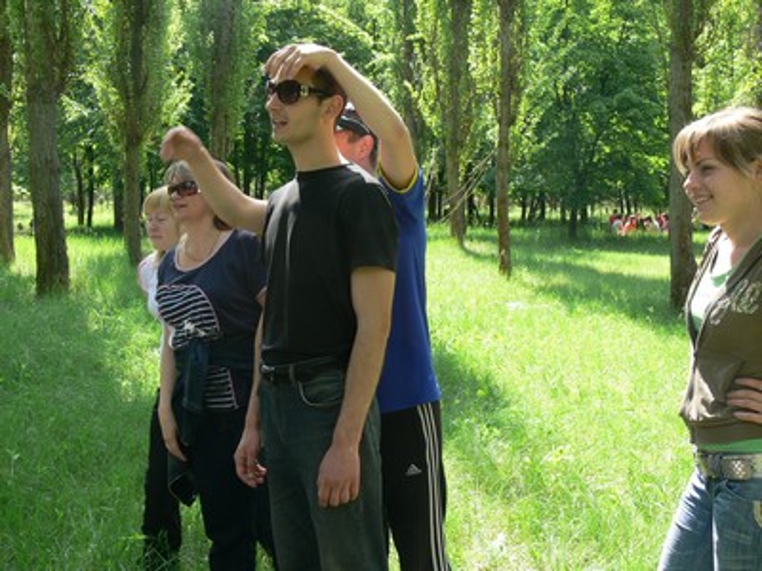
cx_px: 381
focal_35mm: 45
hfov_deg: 42.1
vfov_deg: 32.2
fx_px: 991
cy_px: 286
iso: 80
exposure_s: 1/125
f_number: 4
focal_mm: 8.9
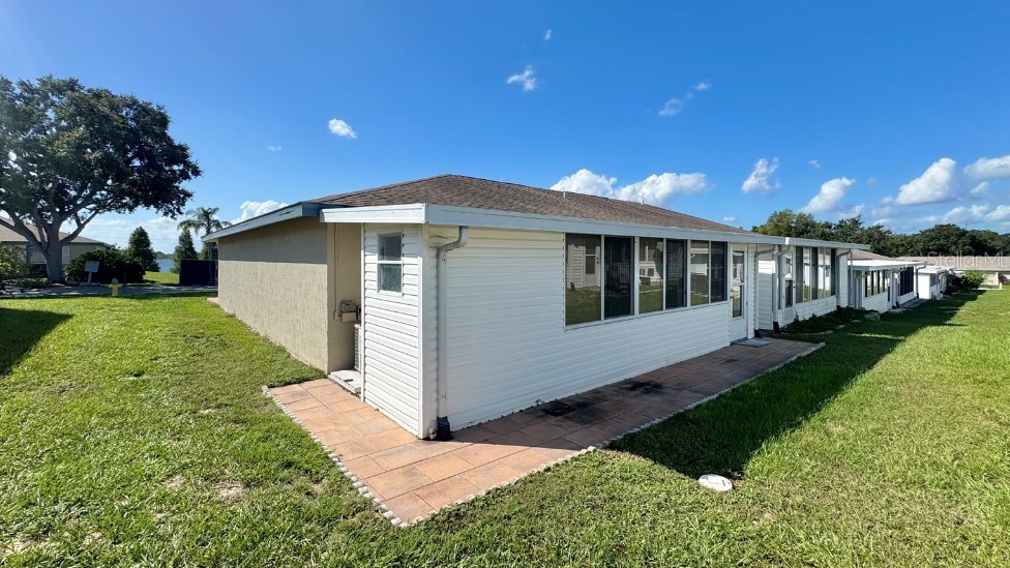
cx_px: 495
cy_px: 259
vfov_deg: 67.0
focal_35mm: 16
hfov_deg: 99.4
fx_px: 428
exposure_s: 1/2584
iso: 50
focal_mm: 2.22
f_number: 2.2
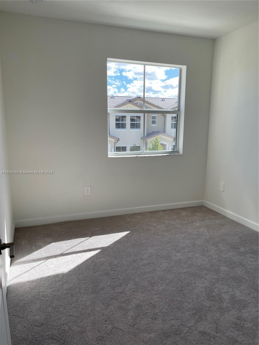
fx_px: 249
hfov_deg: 54.9
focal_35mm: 25
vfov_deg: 69.4
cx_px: 130
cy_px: 172
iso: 32
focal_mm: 5.1
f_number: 1.6
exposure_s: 1/416
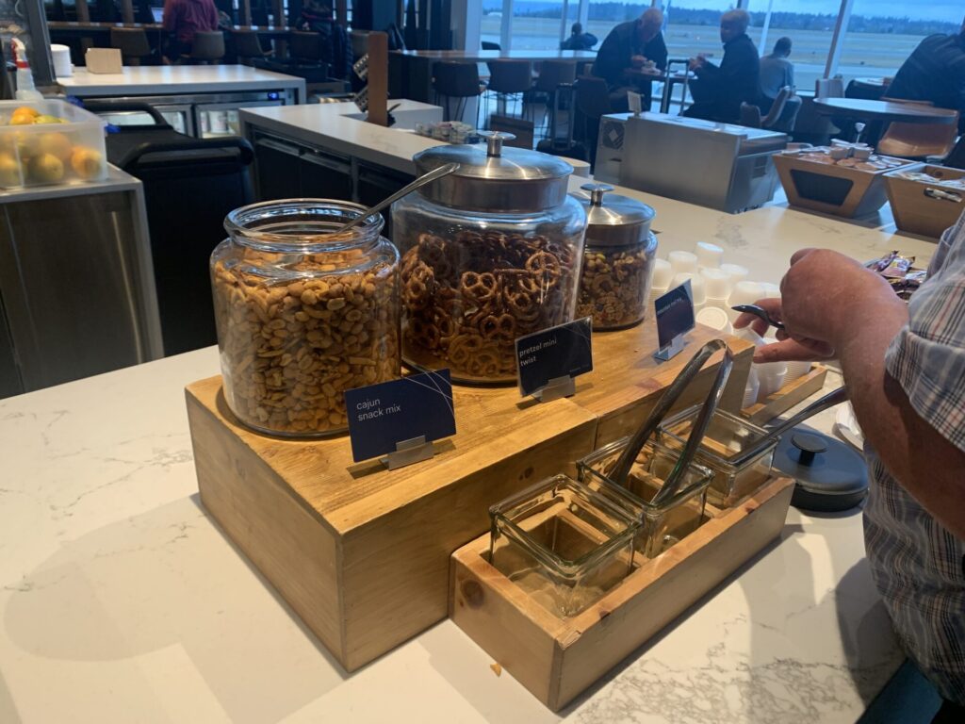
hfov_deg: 67.3
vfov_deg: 53.1
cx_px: 482
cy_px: 362
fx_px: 725
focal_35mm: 26
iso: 125
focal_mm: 4.25
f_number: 1.8
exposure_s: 1/60
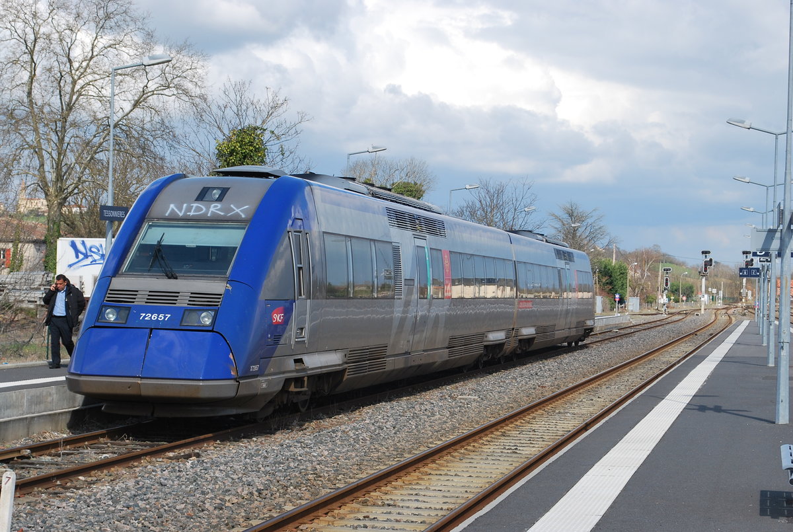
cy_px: 266
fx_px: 1821
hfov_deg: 24.6
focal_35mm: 82
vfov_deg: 16.6
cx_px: 396
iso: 160
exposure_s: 1/250
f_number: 10
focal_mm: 55
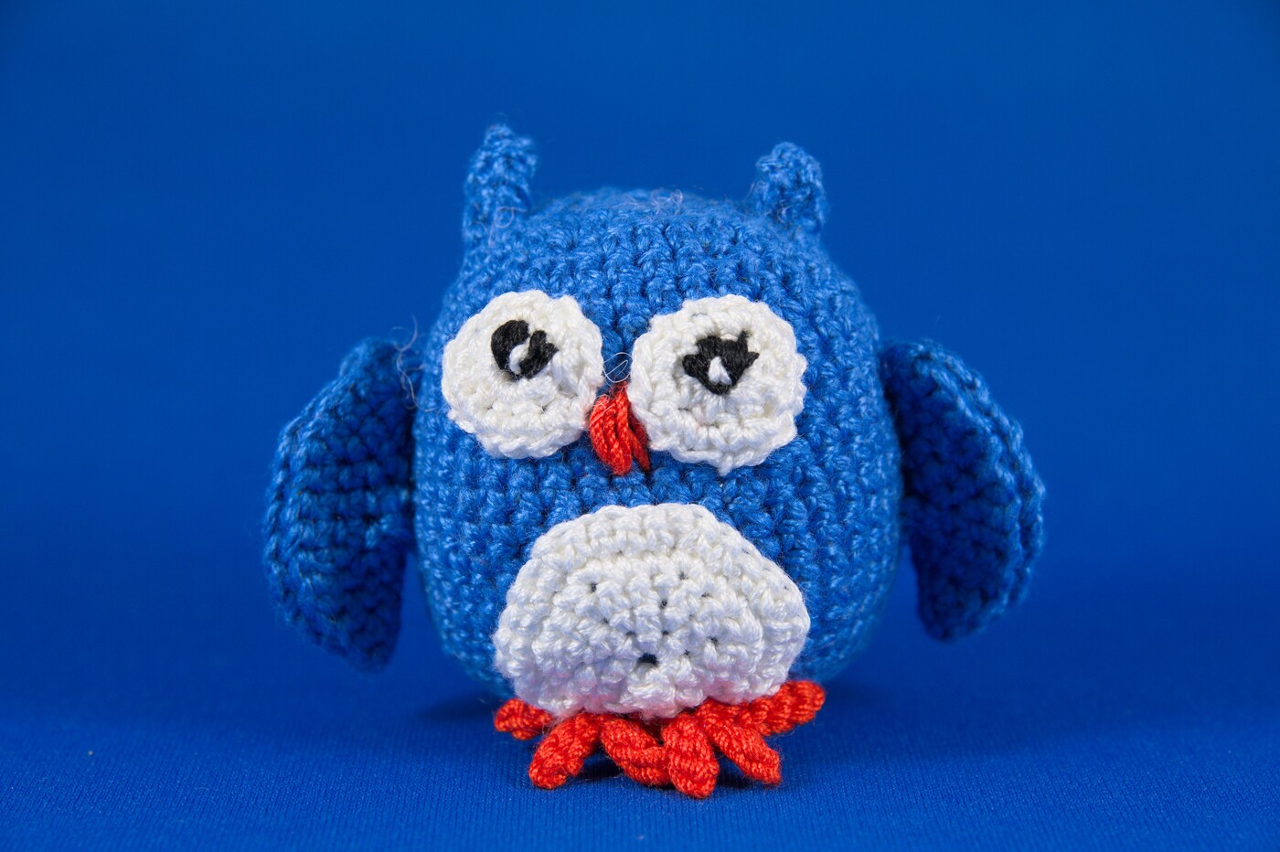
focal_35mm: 105
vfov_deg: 13.0
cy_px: 426
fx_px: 3731
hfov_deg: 19.5
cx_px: 640
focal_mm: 70
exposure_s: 1/15
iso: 200
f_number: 8
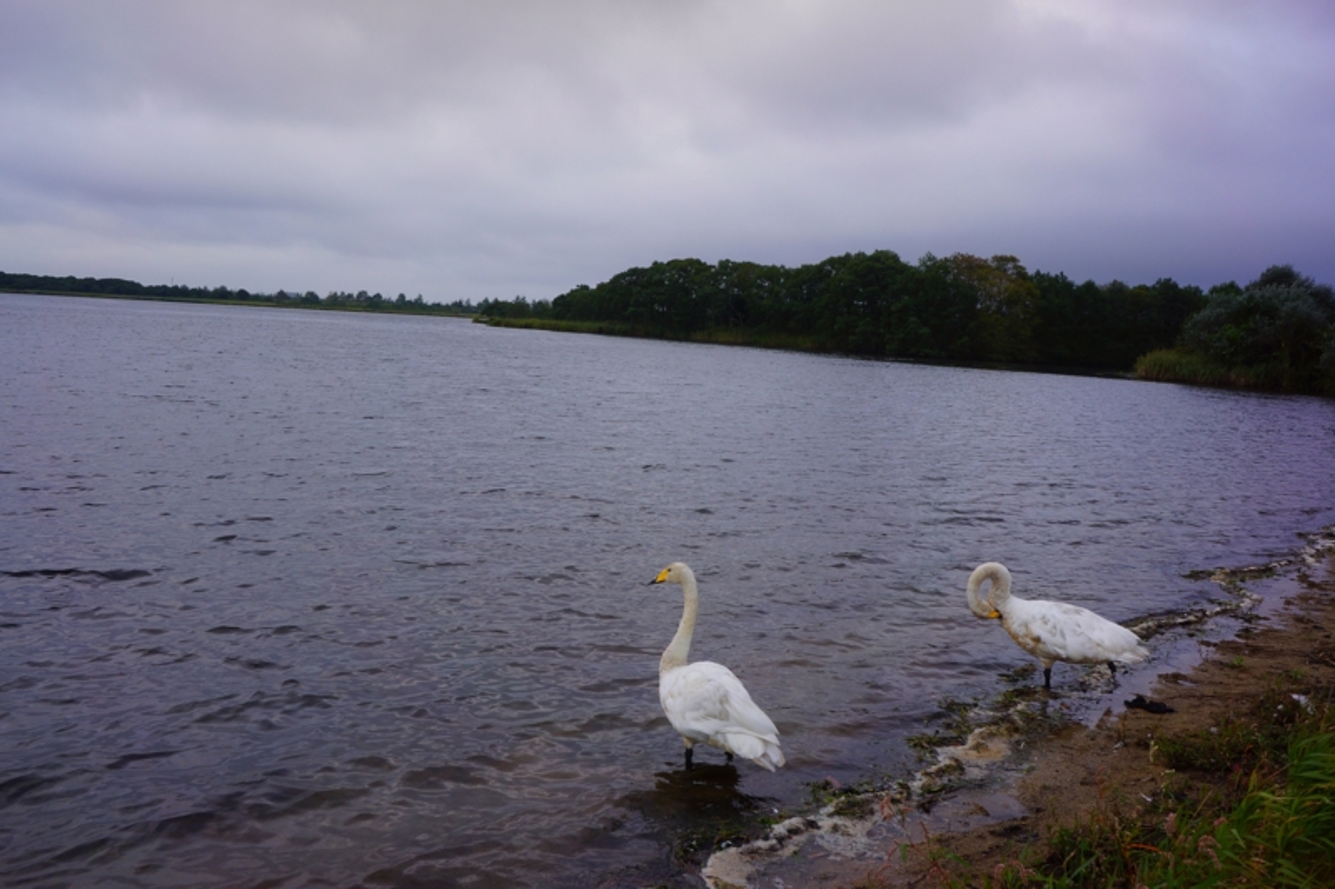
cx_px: 668
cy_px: 444
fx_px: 1112
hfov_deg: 61.9
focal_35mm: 30
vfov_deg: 43.6
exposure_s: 1/200
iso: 100
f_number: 7.1
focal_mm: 20
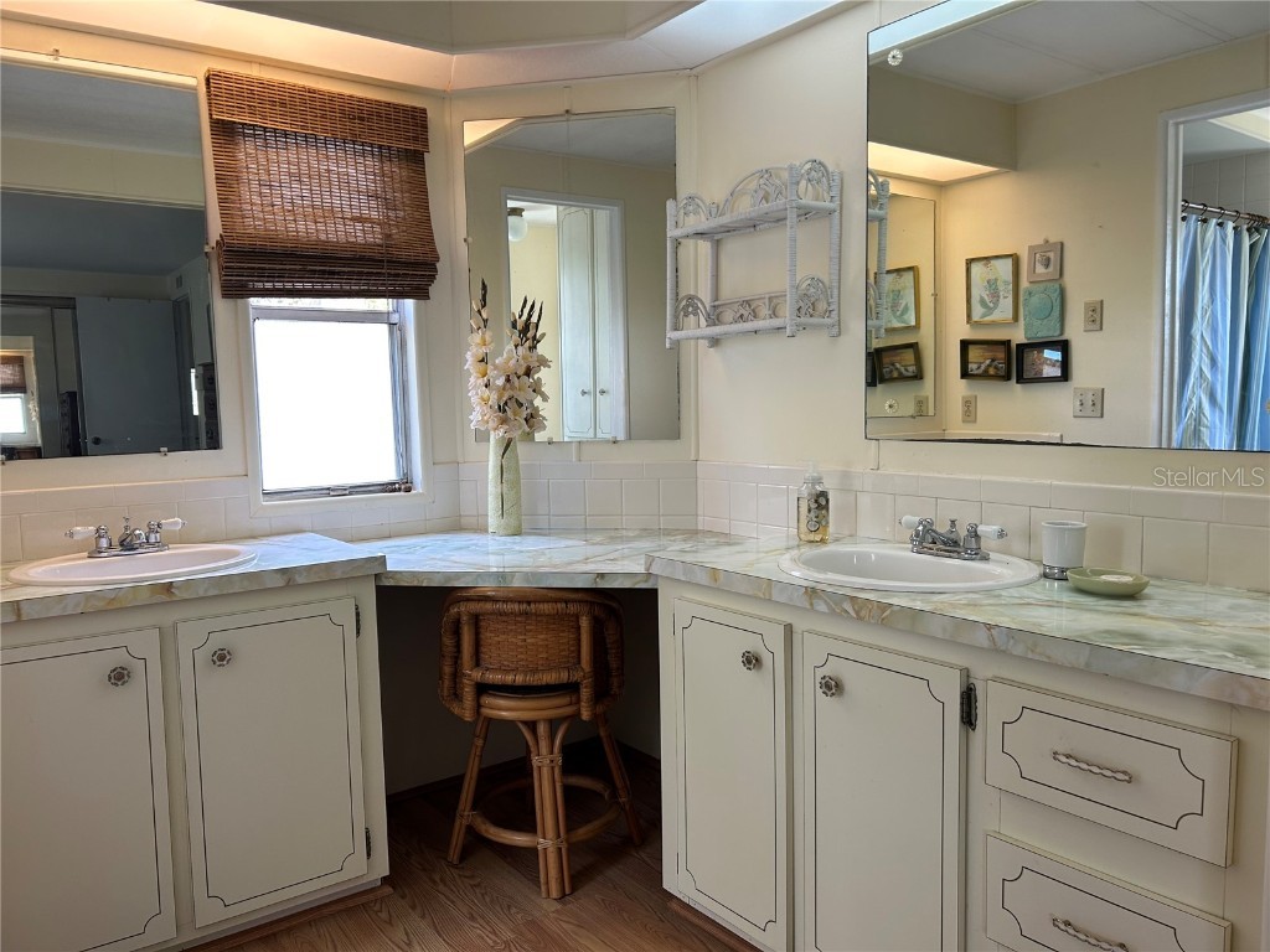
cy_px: 476
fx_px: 954
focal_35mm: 26
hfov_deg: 67.3
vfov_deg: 53.1
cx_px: 635
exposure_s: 1/120
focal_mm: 5.7
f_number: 1.5
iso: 64
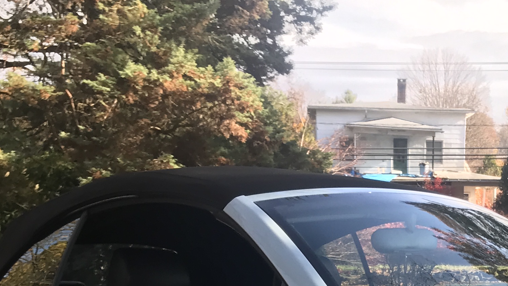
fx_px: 1105
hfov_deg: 25.2
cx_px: 442
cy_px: 445
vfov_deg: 13.7
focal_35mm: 82
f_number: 1.8
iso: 20
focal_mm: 3.99
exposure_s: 1/425
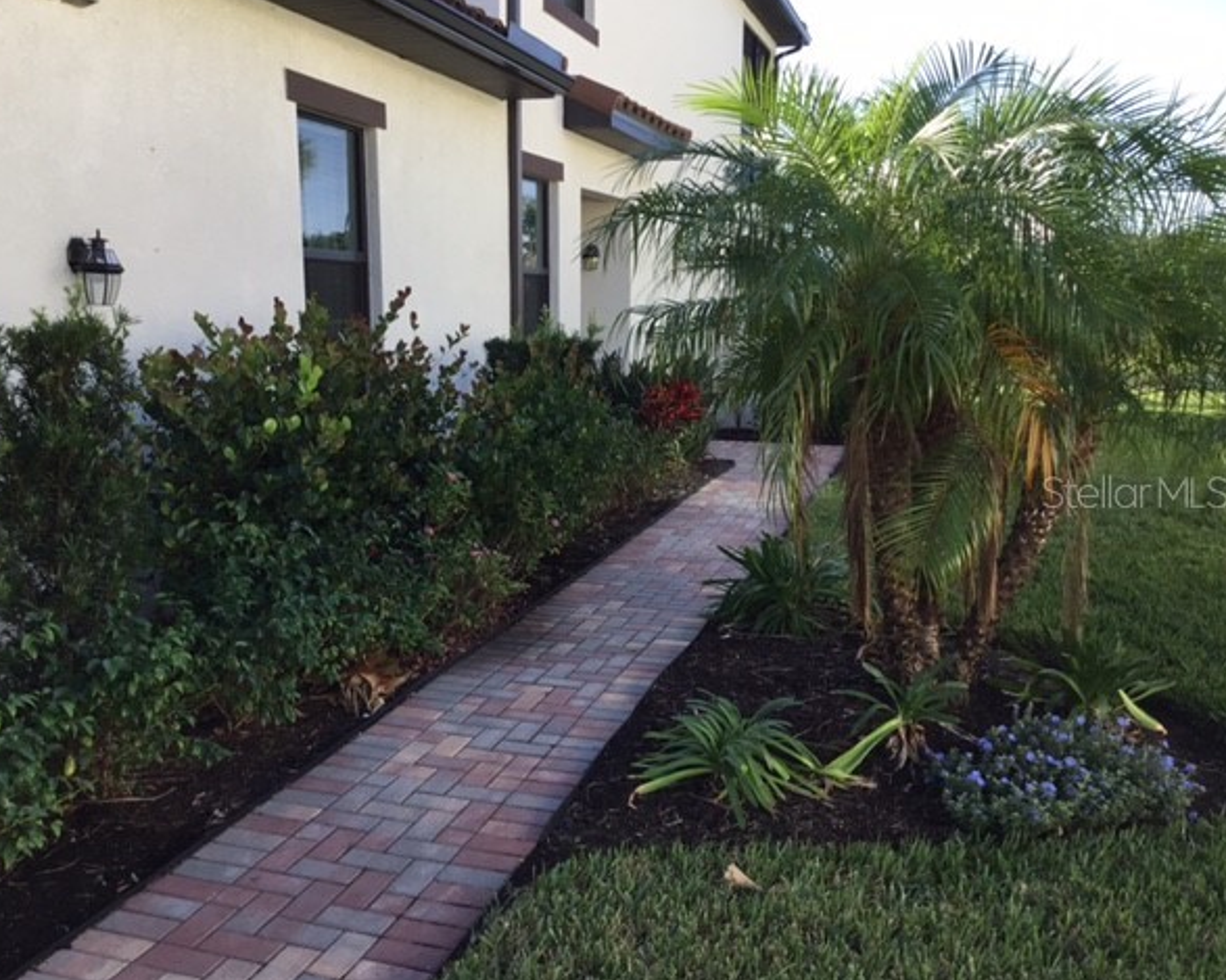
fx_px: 1197
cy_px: 491
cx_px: 570
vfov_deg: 44.5
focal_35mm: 33
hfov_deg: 54.2
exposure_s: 1/313
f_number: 2.4
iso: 25
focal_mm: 3.3
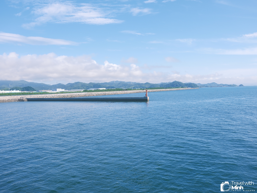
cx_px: 128
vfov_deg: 39.7
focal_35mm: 36
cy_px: 96
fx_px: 267
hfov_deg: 51.4
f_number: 5.6
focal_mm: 45
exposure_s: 1/500
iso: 200
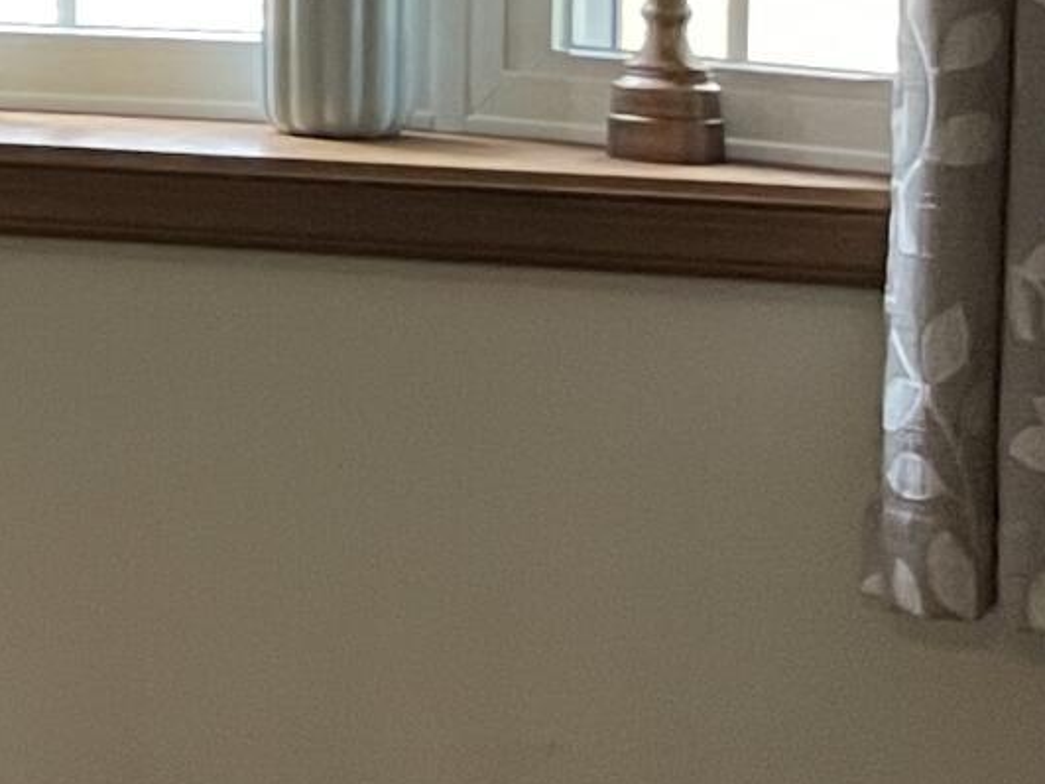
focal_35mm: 147
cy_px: -128
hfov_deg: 10.4
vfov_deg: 10.0
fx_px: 4437
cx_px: -1901
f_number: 1.6
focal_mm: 4.2
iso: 200
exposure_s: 1/60
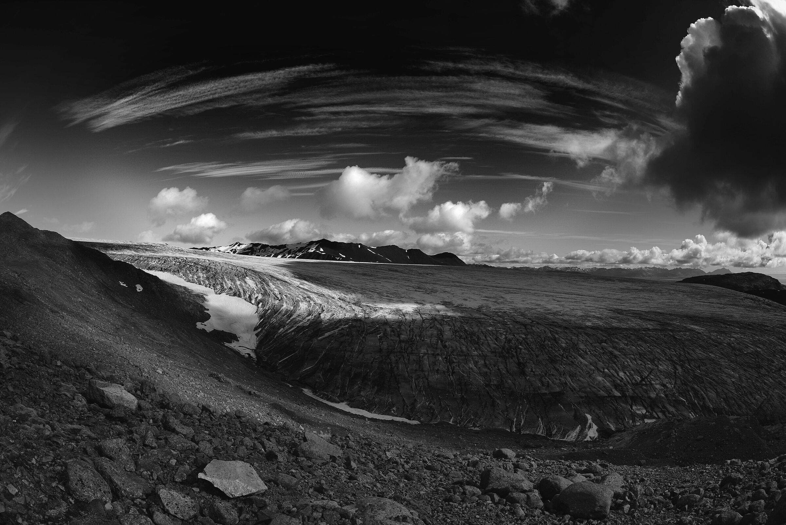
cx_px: 393
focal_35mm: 16
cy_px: 262
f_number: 8
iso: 100
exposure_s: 1/1000
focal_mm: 16
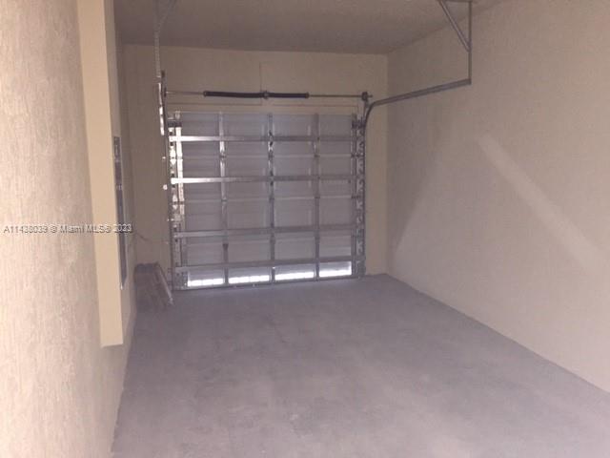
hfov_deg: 61.7
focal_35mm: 29
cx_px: 305
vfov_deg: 48.2
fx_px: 511
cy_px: 229
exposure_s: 1/16
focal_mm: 4.15
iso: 250
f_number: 2.2
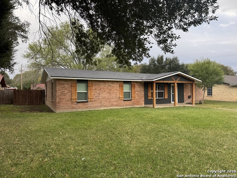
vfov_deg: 56.8
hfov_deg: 71.6
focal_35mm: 24
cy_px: 89
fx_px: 164
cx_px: 118
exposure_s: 1/593
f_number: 1.78
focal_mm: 6.76
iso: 80
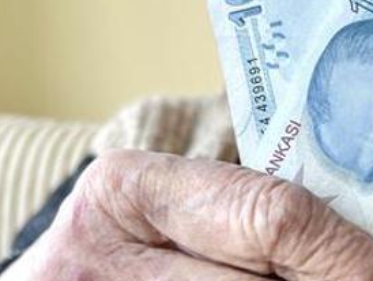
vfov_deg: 20.0
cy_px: 212
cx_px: 368
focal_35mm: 73
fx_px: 787
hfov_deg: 25.4
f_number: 1.5
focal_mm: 5.7
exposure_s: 1/121
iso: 32
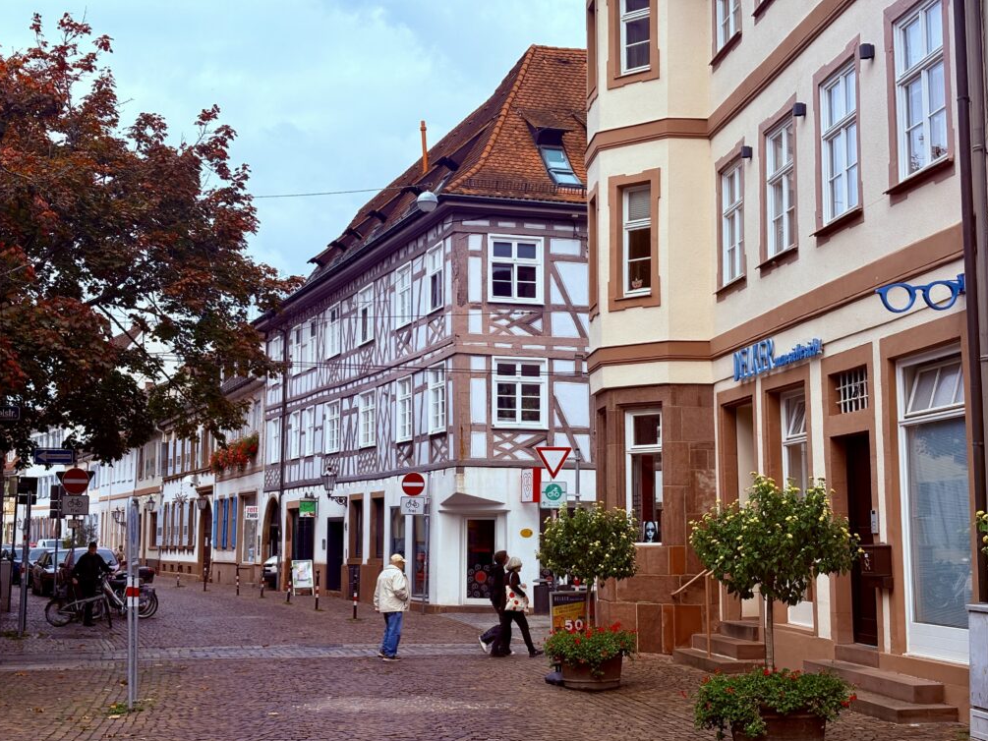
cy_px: 376
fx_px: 1513
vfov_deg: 27.5
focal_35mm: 53
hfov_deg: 36.2
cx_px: 494
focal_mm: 5.96
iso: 32
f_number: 1.6
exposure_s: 1/1626
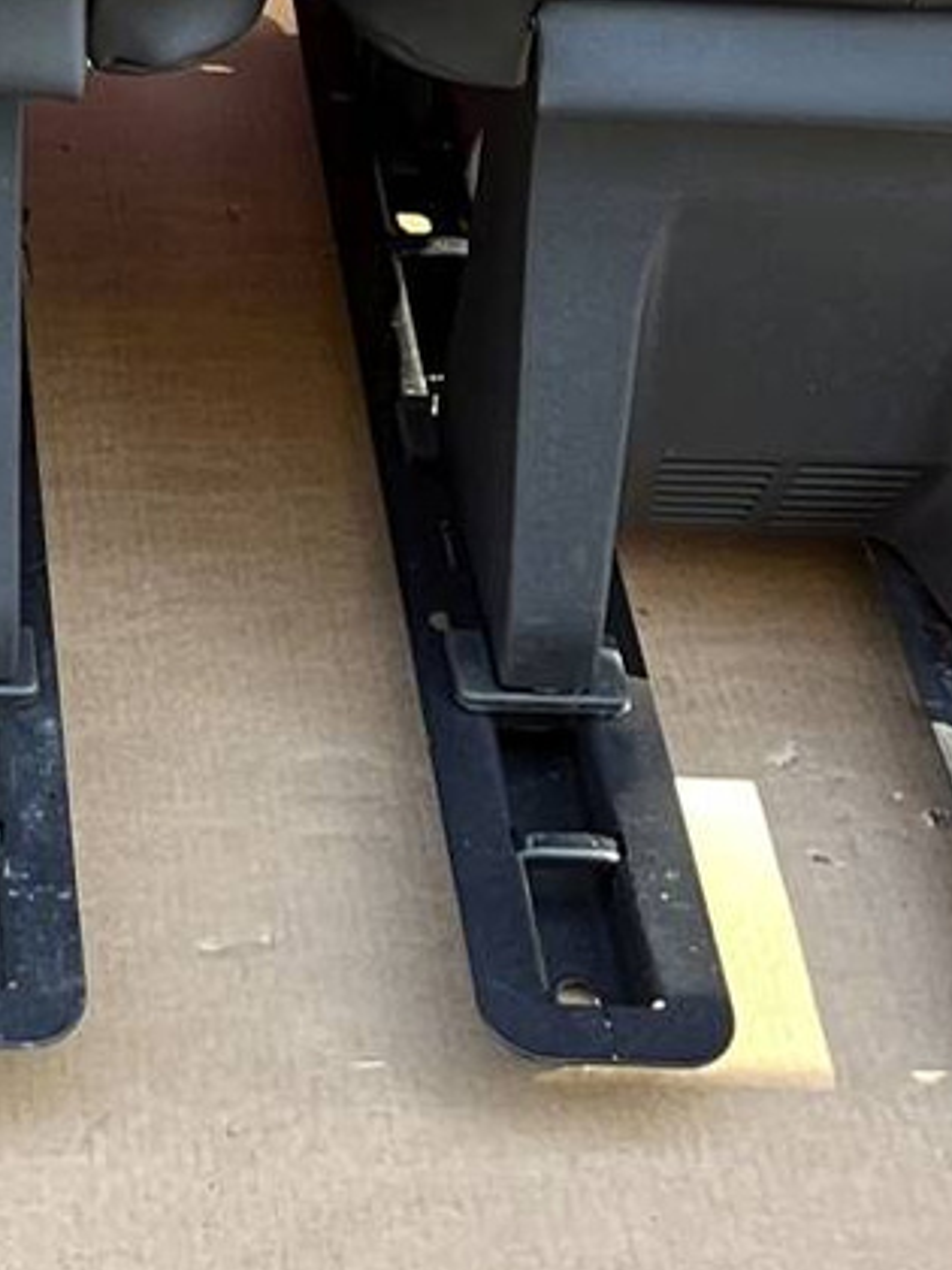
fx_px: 3630
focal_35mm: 99
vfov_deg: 17.2
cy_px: -812
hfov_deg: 14.4
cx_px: -230
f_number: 1.6
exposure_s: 1/99
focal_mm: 5.1
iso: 125
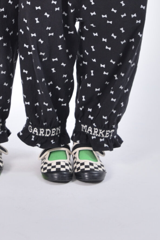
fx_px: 1192
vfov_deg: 11.2
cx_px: 15
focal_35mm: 179
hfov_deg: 7.7
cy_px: -68
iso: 200
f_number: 8
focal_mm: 62
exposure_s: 1/160
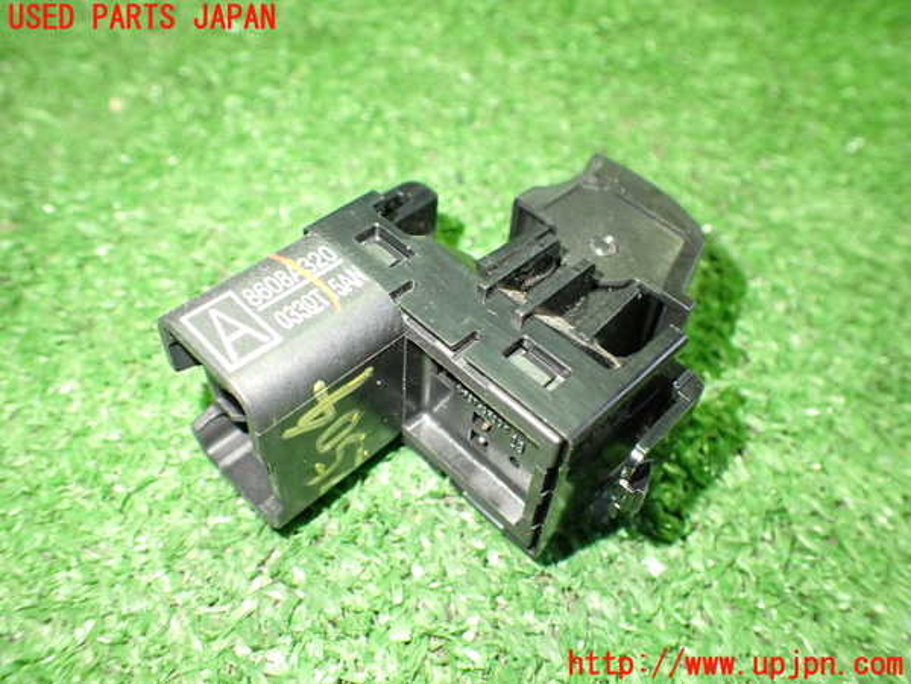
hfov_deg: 60.0
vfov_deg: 46.8
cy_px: 342
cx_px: 456
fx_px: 790
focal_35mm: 30
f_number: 2.3
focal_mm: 5.4
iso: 800
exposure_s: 1/40
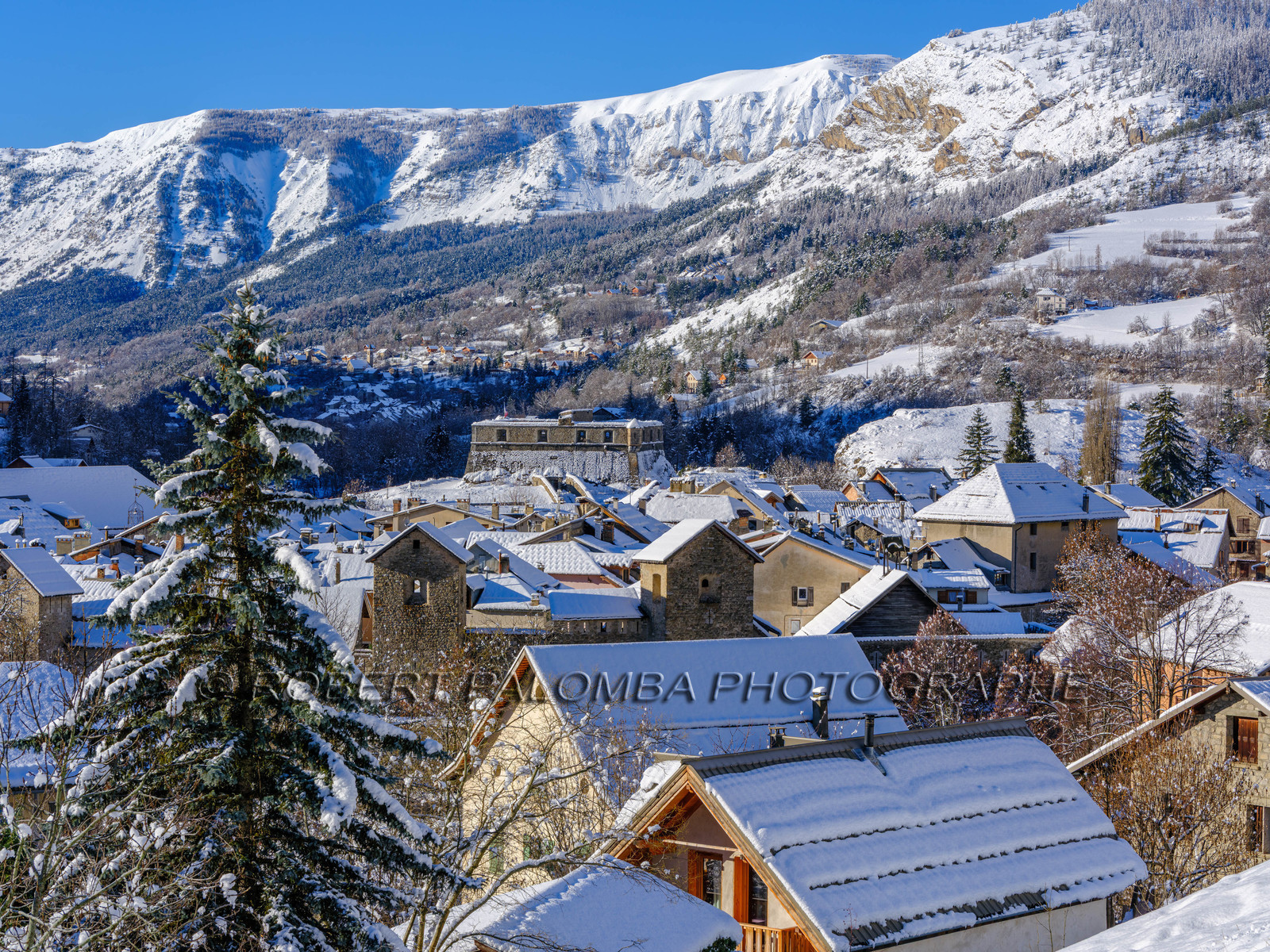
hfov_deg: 23.8
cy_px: 476
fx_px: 3008
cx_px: 635
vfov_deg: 18.0
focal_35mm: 82
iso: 320
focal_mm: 103.6
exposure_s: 1/160
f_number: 16
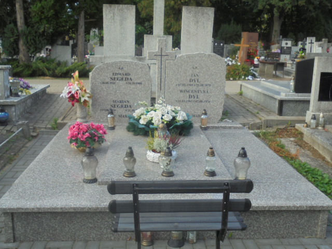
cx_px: 166
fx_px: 364
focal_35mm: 38
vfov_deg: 37.7
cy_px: 124
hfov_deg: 49.0
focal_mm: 6.9
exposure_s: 1/160
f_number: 4.2
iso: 100
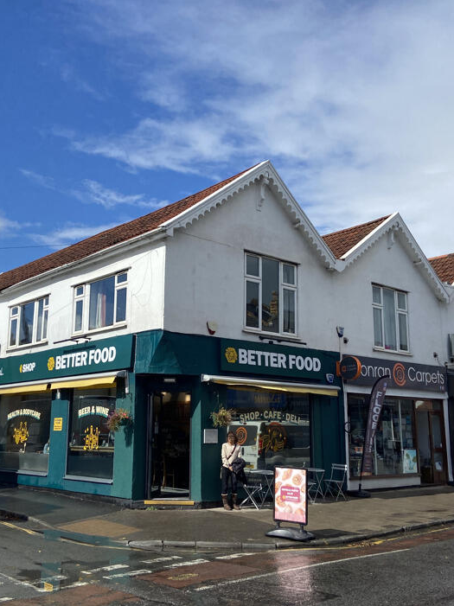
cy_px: 317
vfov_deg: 49.0
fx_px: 665
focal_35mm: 38
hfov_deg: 37.7
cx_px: 206
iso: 32
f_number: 1.8
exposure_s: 1/4608
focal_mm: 4.25
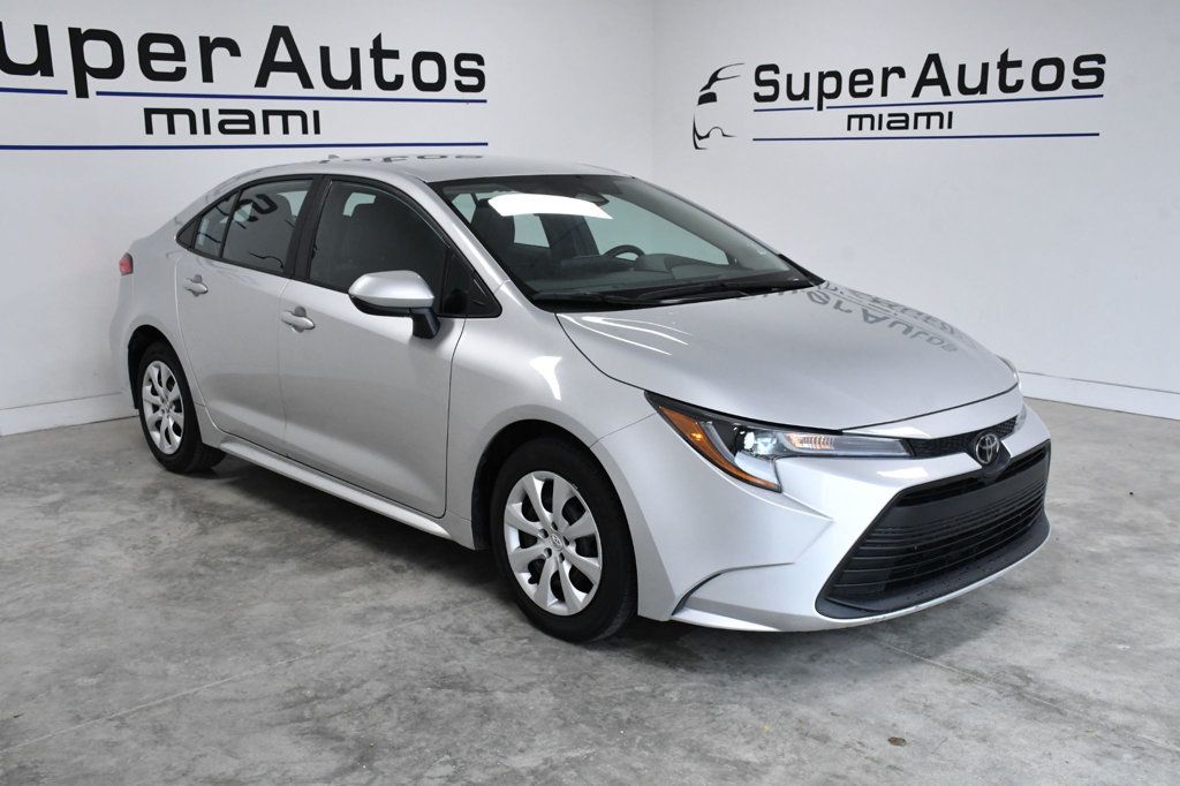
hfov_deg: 53.1
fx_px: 1180
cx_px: 590
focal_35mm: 36
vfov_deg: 36.8
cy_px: 393
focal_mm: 24
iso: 2500
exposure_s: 1/400
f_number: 10
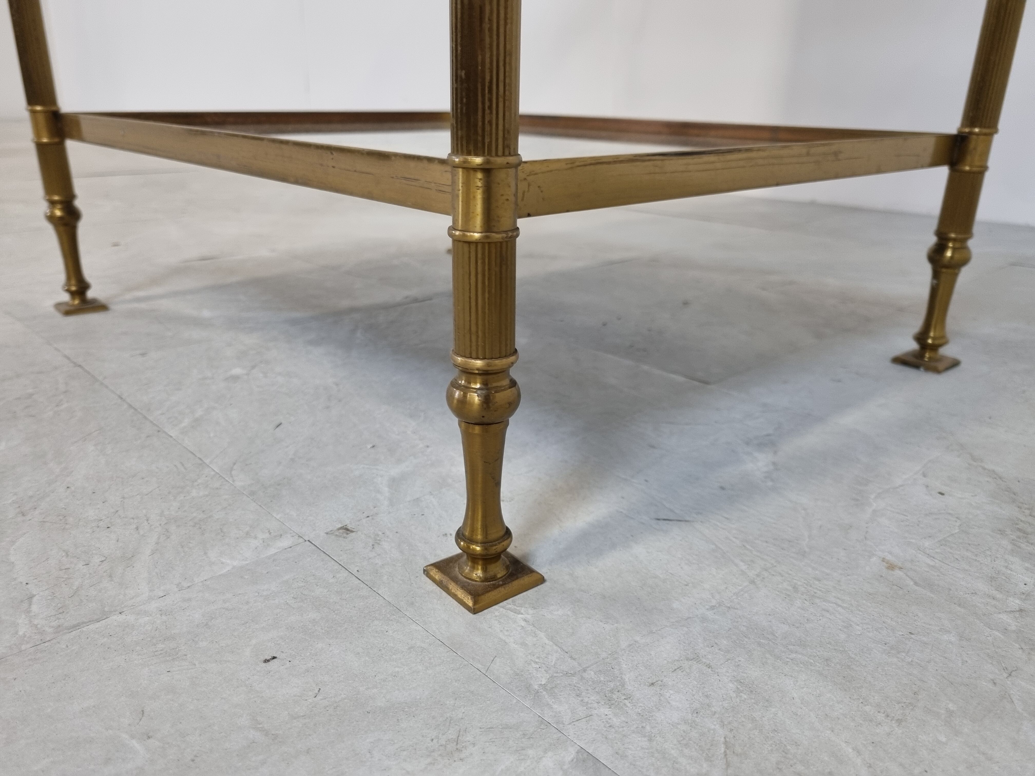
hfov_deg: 67.3
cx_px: 518
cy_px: 388
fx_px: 777
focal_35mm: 26
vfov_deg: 53.1
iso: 250
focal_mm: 5.4
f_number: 1.8
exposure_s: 1/100
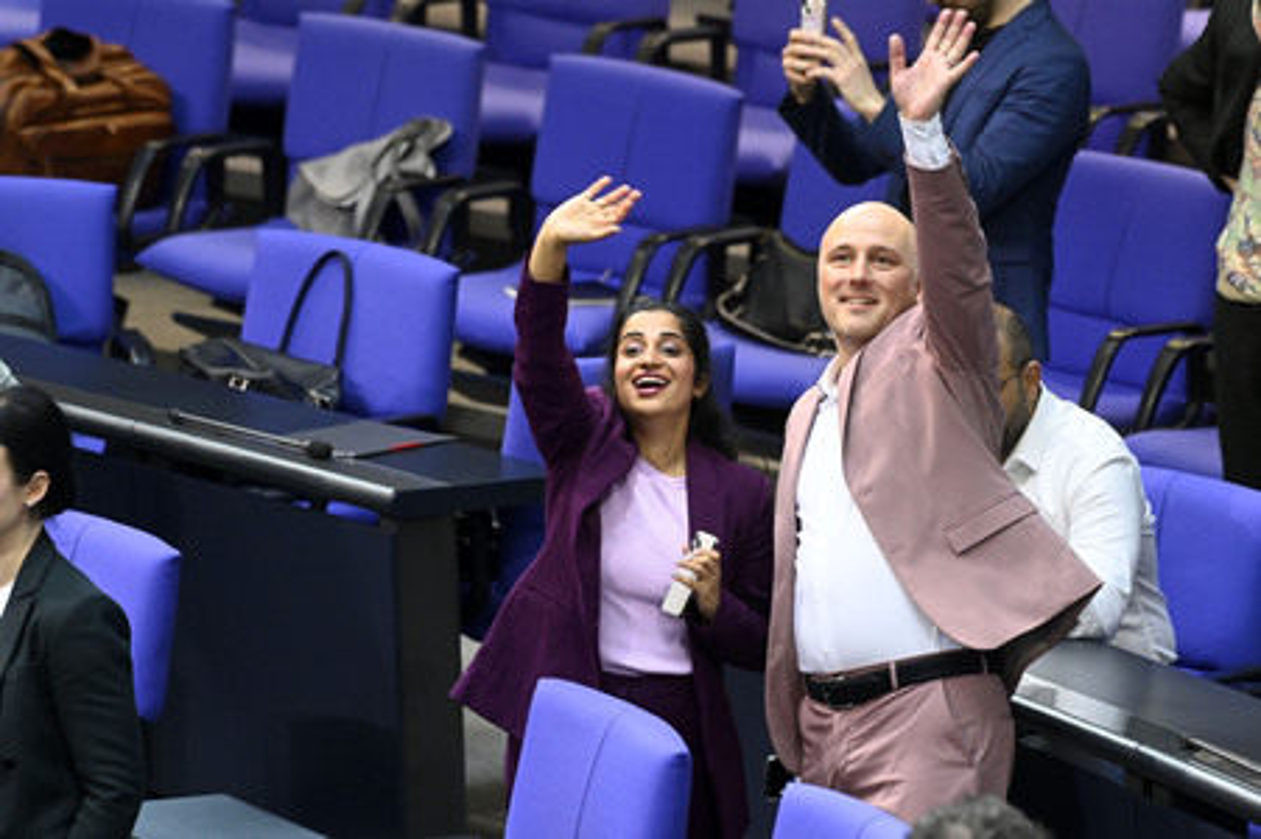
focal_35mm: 300
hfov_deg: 6.9
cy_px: 420
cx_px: 630
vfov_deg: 4.6
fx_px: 10500
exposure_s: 1/400
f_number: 5.6
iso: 10000
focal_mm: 300
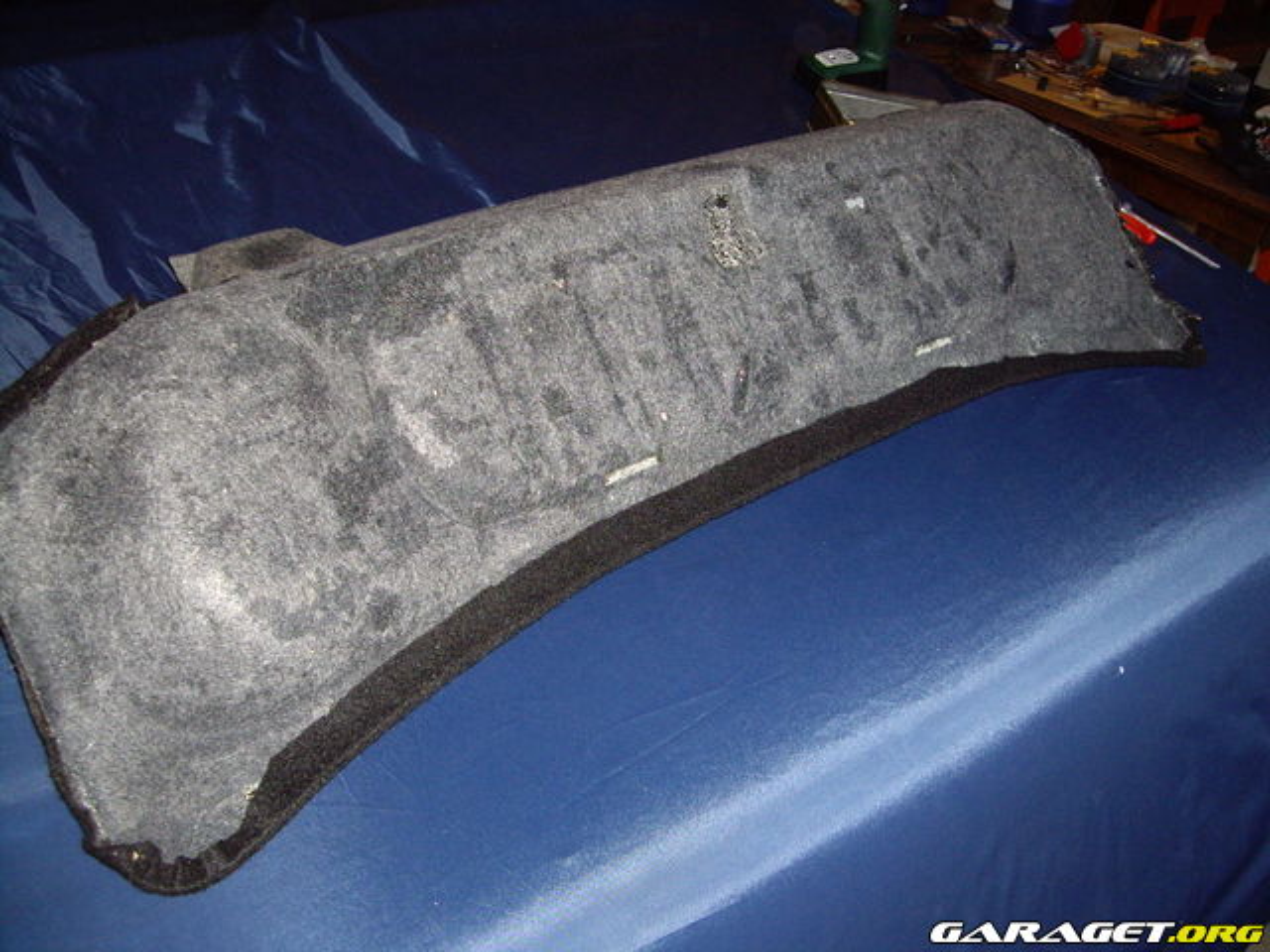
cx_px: 635
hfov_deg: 49.0
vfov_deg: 37.7
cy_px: 476
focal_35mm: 38
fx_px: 1394
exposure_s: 1/40
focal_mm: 6.2
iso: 200
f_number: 2.7
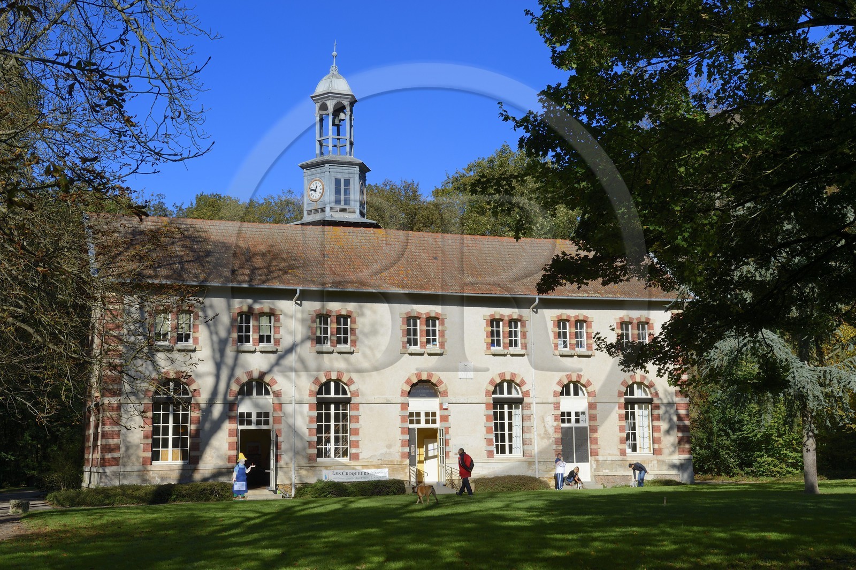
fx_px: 1141
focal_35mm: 48
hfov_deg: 41.1
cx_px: 428
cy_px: 285
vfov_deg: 28.0
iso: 200
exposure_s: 1/250
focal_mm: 48
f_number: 13
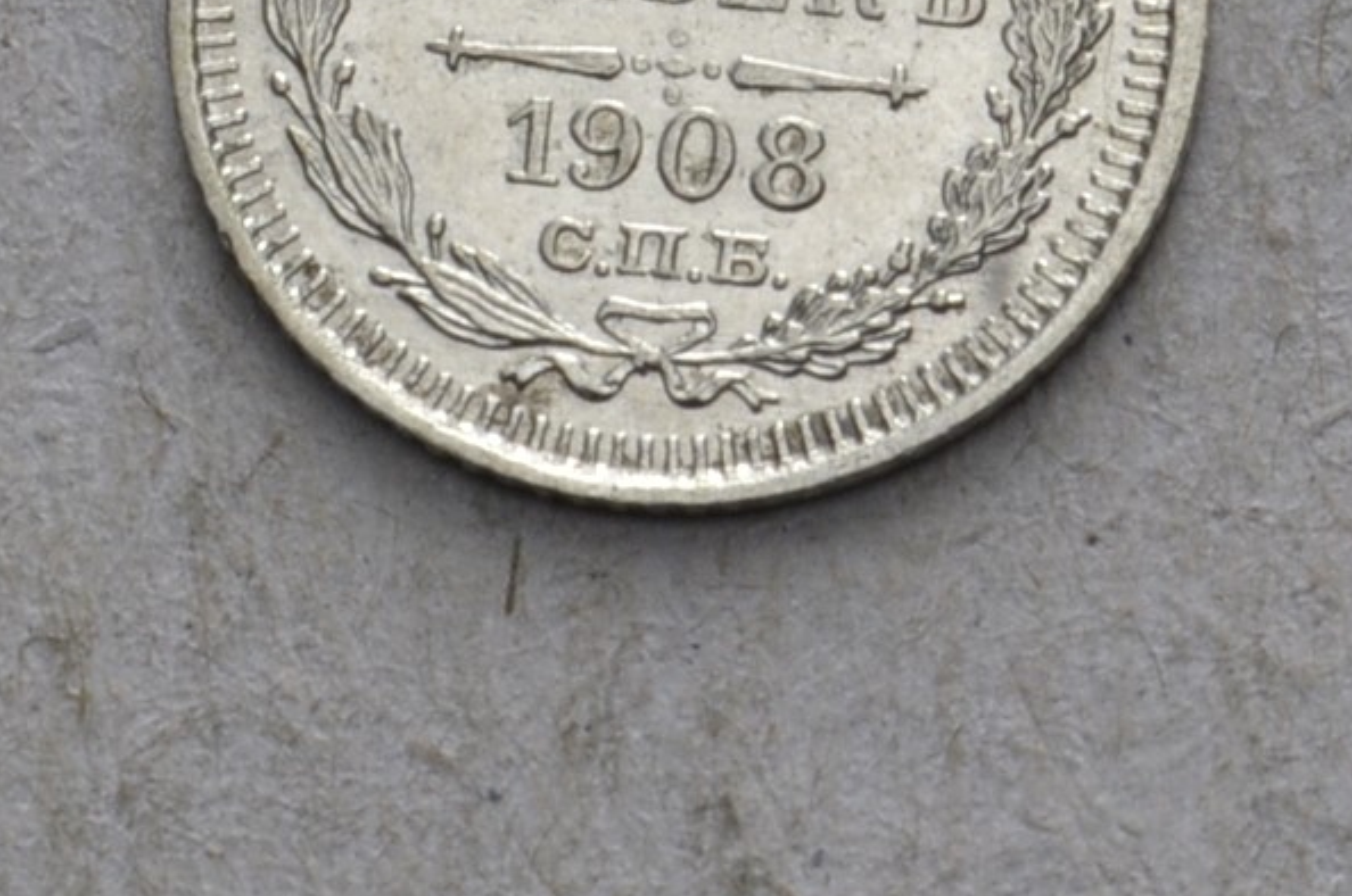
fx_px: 12826
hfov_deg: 6.0
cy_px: 45
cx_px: 1994
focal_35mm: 342
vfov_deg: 4.0
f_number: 14
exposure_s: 1/250
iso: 400
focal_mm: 55
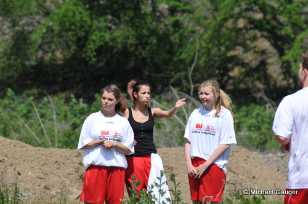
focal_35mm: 375
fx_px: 3204
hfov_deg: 5.5
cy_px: 102
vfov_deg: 3.7
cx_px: 154
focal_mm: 250
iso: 200
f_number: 8
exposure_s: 1/640
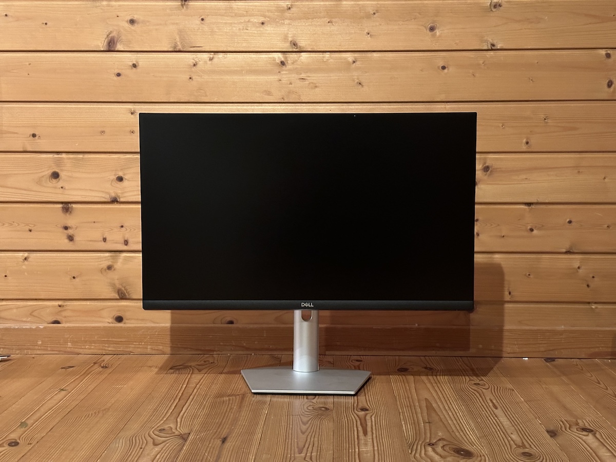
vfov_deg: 30.3
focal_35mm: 48
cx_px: 308
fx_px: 854
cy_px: 231
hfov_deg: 39.7
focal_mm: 6.86
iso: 640
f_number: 1.78
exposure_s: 1/20
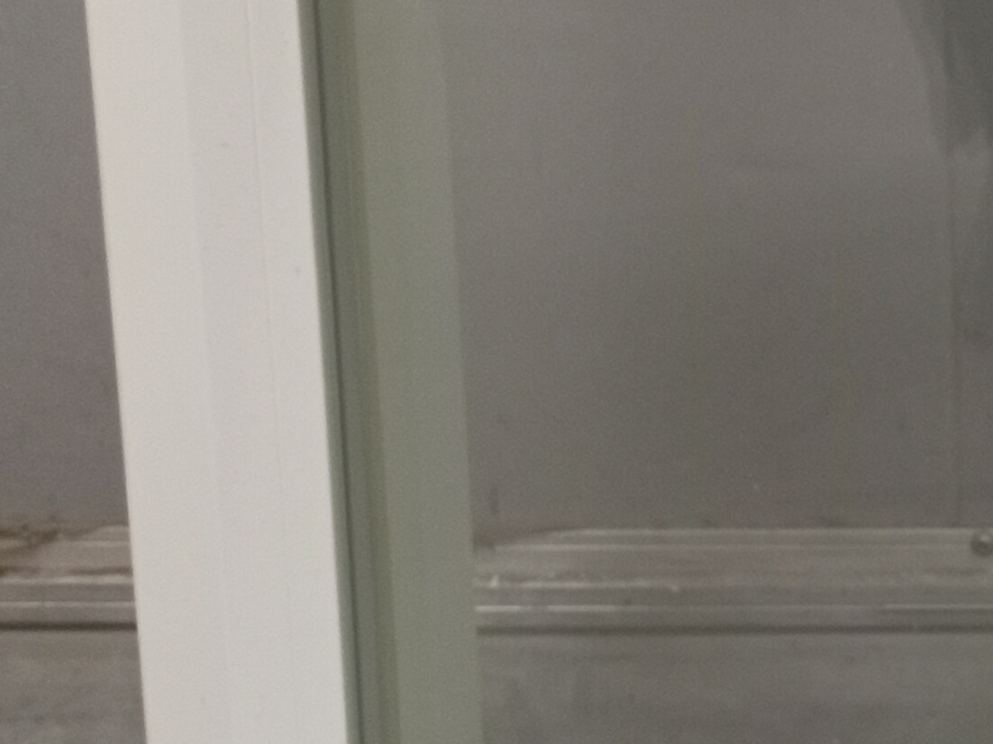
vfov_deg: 14.8
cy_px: 248
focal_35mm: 100
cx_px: 1290
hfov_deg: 18.3
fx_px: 2868
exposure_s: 1/20
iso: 742
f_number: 1.8
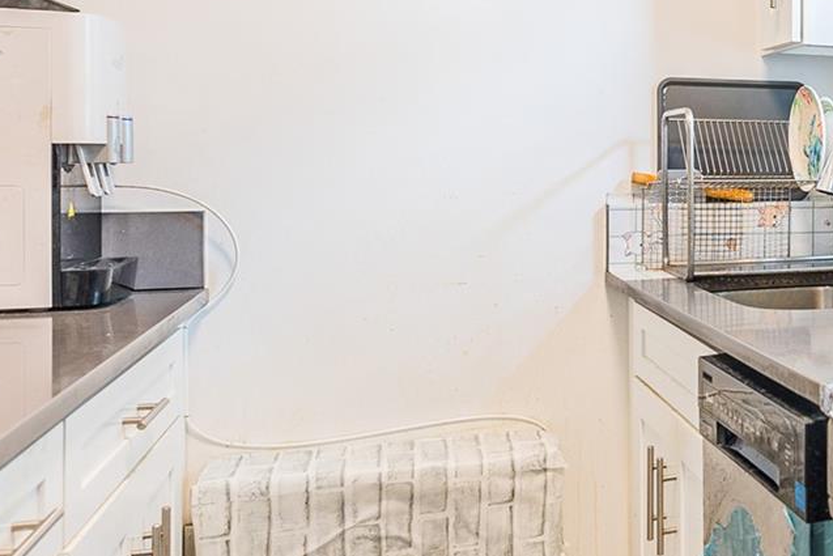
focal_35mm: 45
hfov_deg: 37.2
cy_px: 182
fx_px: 1041
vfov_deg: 29.7
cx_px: 900
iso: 40
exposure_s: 1/10
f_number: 2.8
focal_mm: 14
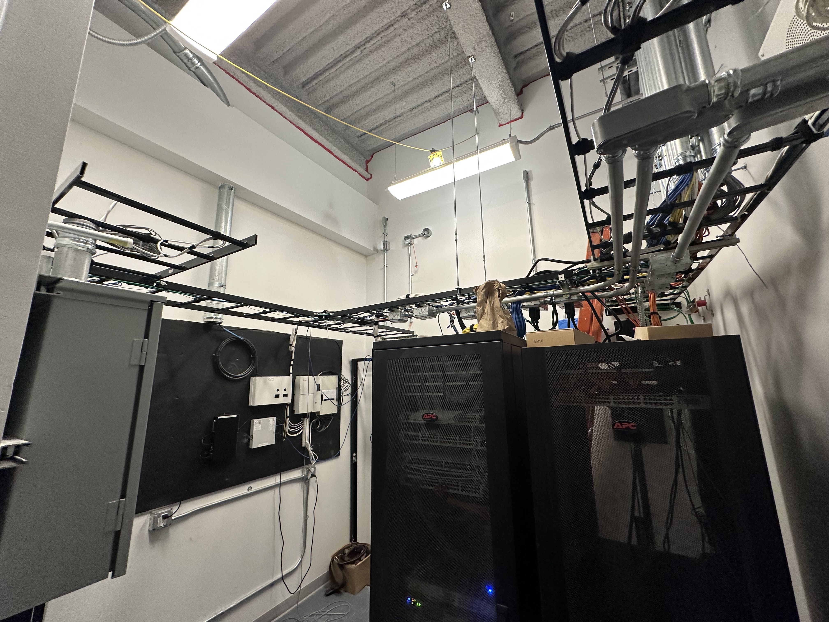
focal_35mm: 14
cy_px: 311
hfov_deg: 102.1
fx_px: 335
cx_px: 414
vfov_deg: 85.7
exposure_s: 1/120
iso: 200
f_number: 2.2
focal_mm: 2.22
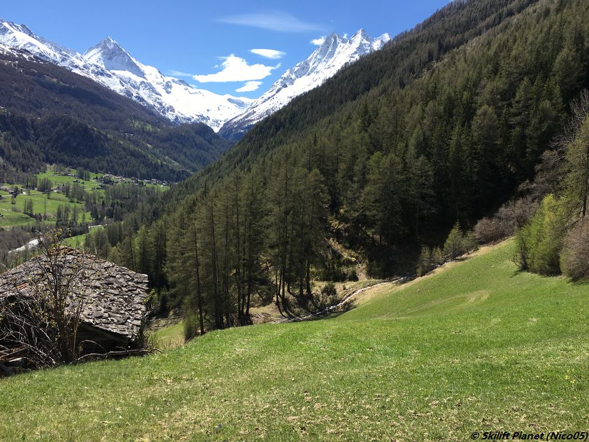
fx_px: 493
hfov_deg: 61.7
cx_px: 294
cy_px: 221
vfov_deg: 48.2
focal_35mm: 29
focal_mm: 4.15
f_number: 2.2
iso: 25
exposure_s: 1/1326
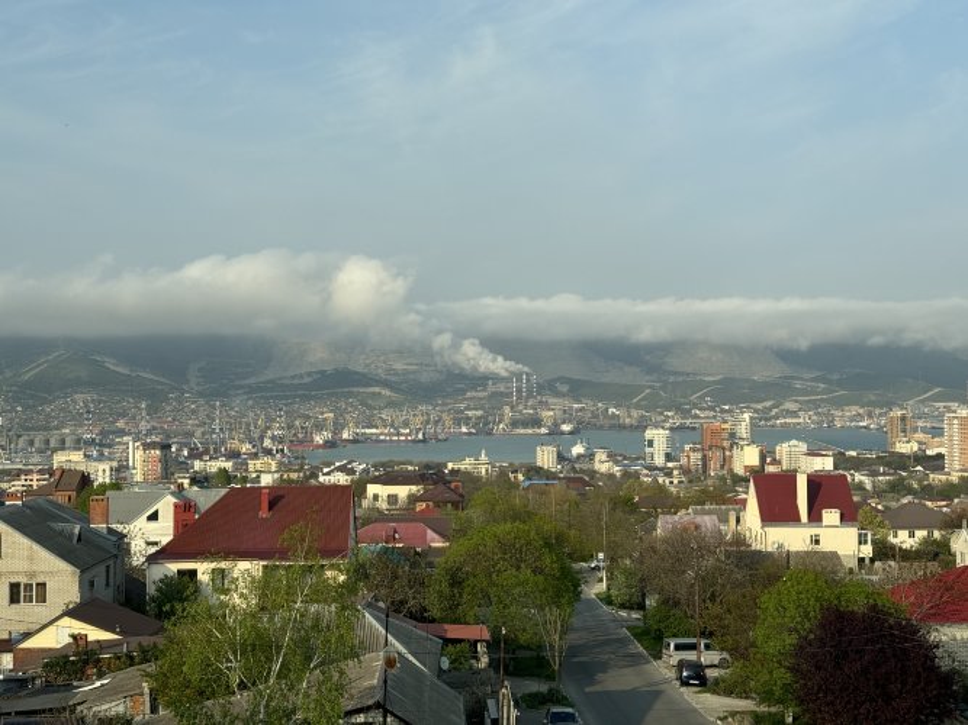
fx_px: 1342
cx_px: 484
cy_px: 362
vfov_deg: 30.3
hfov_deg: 39.7
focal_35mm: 48
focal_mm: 6.76
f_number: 1.78
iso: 64
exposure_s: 1/2252
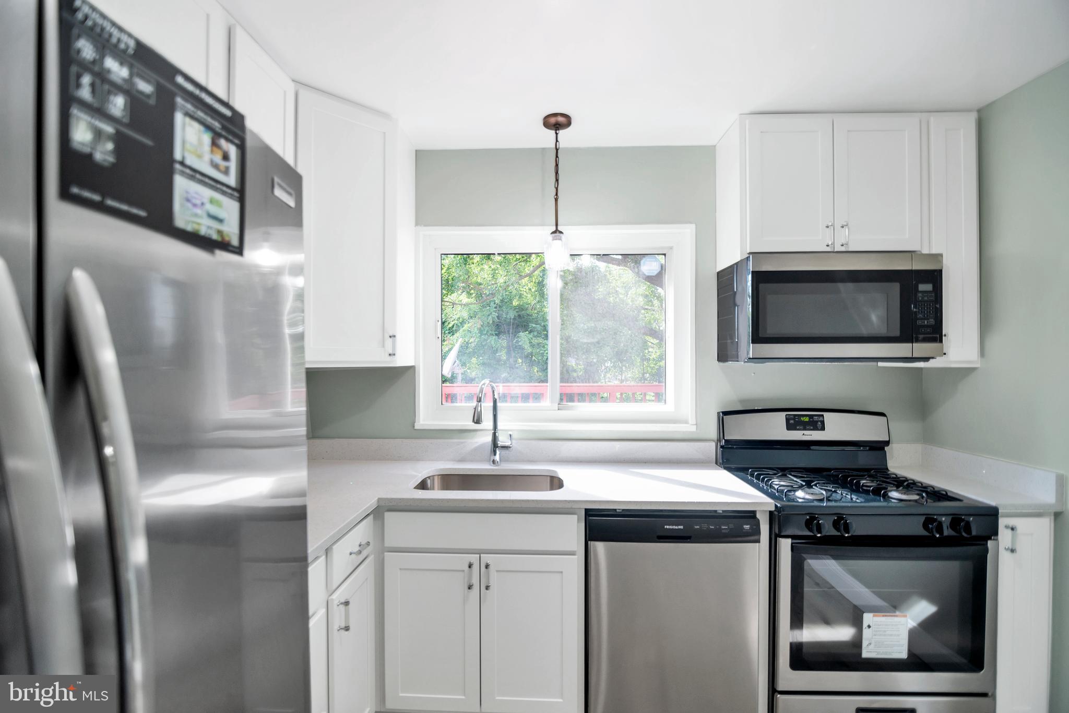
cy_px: 356
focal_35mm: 16
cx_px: 534
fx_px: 475
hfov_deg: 96.7
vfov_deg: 73.8
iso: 320
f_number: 3.5
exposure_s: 1/125
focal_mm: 16
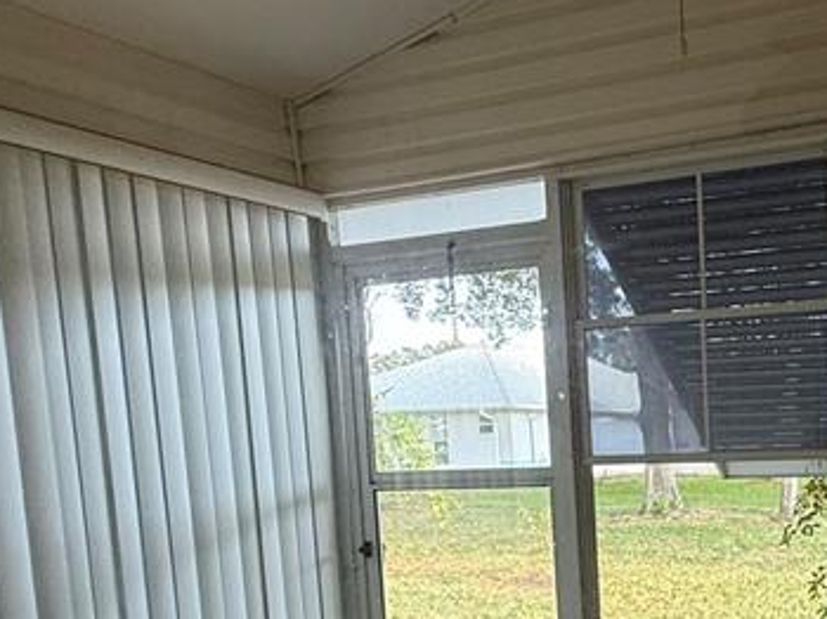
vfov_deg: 33.4
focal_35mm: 41
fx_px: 979
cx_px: 858
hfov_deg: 39.4
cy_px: 546
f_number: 2.2
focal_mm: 2.22
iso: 125
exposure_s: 1/99
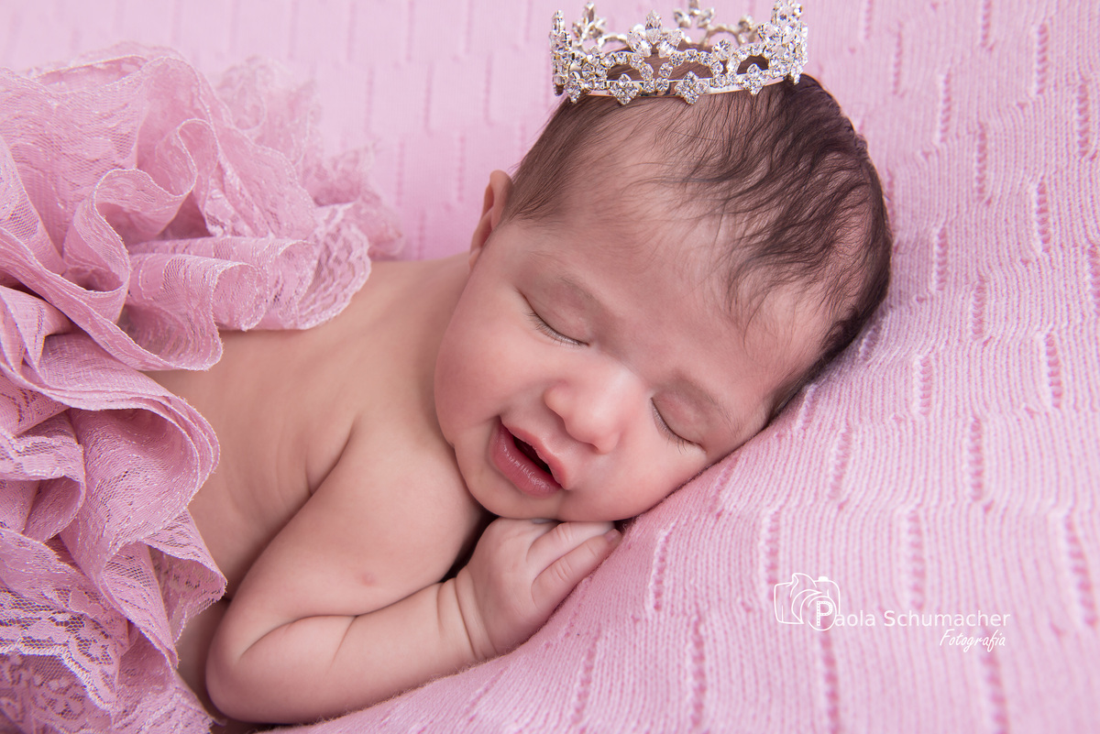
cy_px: 367
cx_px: 550
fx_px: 1223
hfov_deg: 48.4
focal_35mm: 40
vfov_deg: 33.4
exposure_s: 1/160
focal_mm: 40
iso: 200
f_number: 8
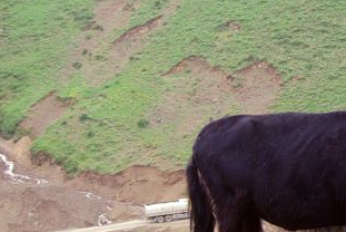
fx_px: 1626
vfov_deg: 8.1
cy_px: 144
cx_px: 315
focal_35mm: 169
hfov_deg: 12.1
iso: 800
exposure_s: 1/750
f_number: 5.6
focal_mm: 50
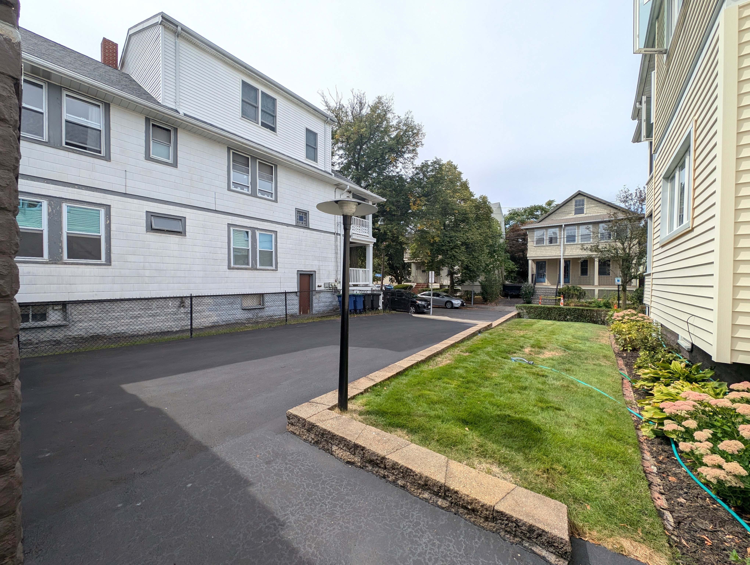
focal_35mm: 12
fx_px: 260
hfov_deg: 110.5
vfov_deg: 94.6
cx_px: 375
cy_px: 282
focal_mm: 2.23
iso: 43
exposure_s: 1/2625
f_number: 1.95
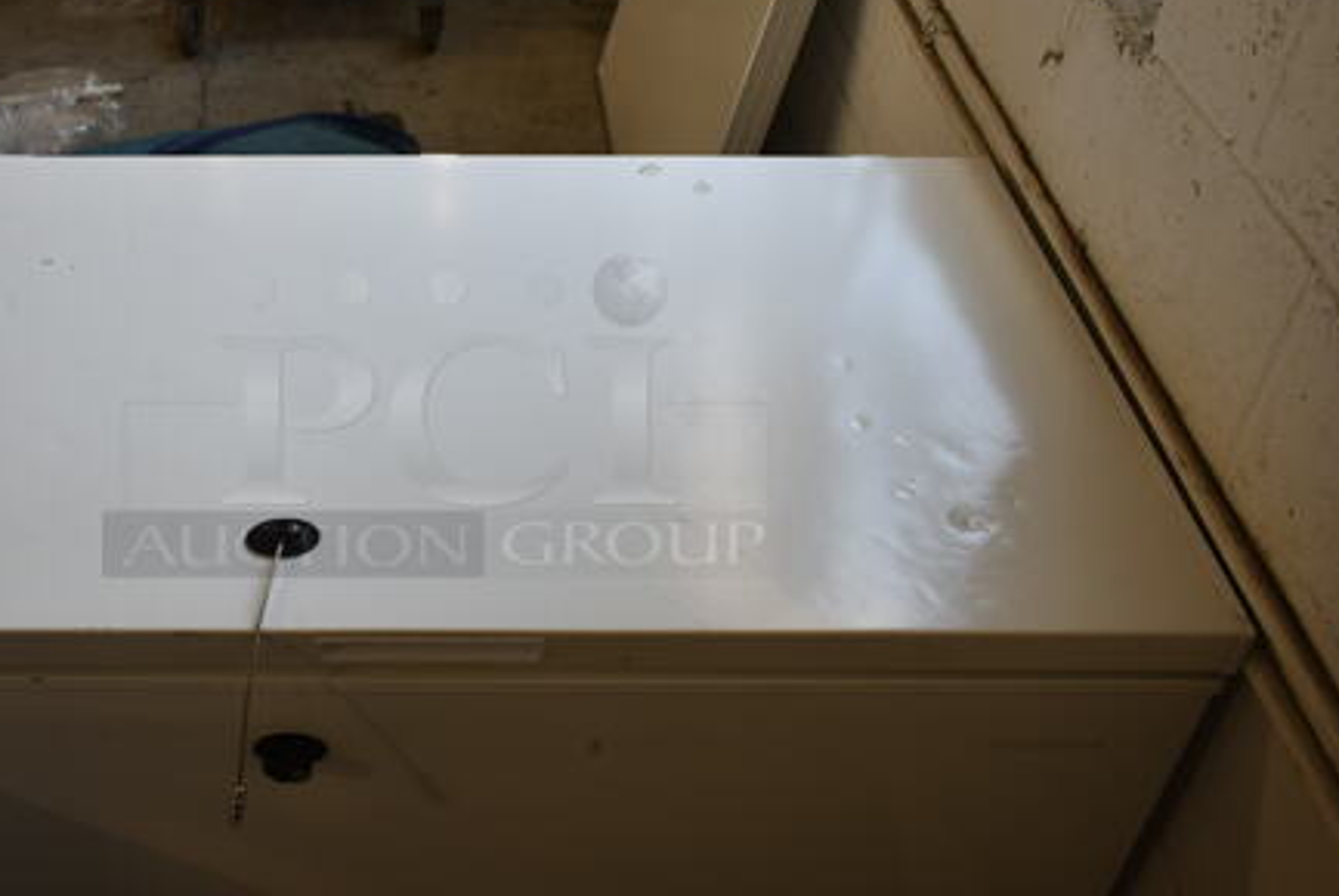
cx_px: 448
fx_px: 1415
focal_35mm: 38
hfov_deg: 49.8
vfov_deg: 35.1
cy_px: 414
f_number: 4
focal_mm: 18
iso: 100
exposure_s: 1/60
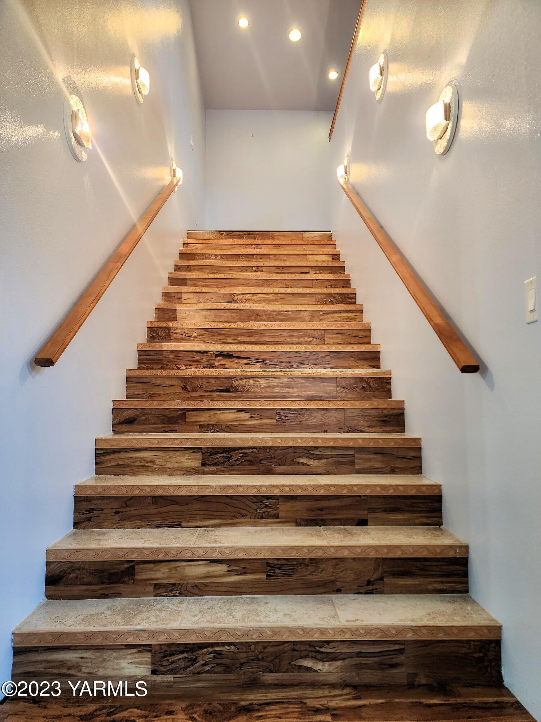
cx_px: 270
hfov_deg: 58.9
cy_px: 361
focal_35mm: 23
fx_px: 479
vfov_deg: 73.9
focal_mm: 6.4
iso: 320
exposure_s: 1/120
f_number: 1.8
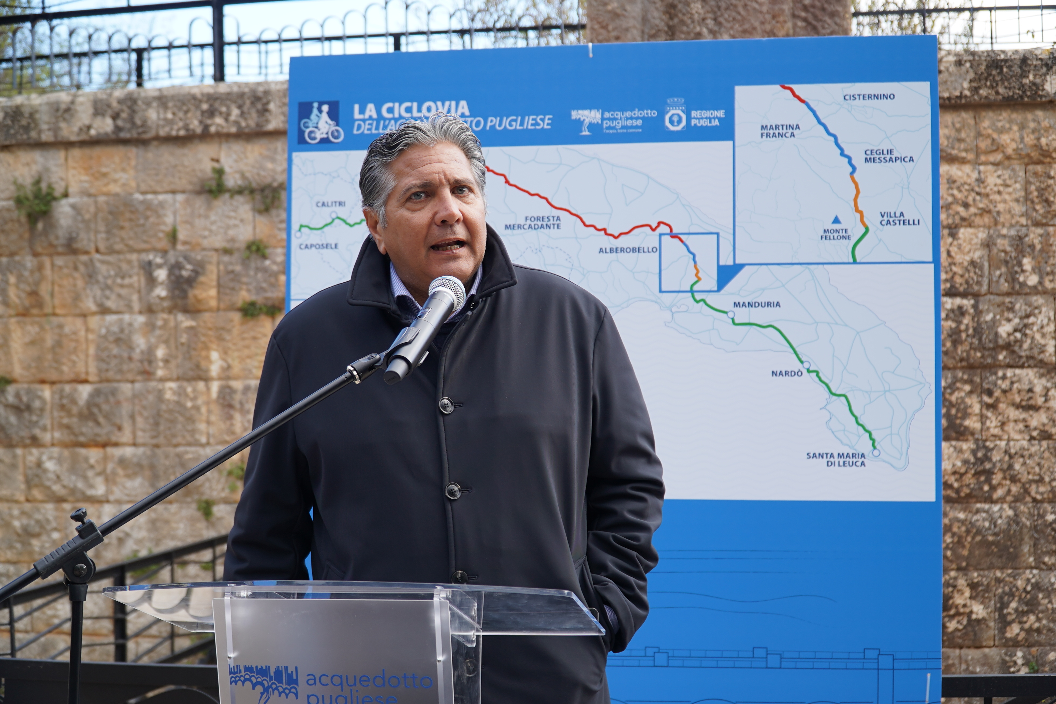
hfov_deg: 40.3
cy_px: 352
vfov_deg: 27.5
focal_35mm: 49
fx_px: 1437
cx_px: 528
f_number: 4
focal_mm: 33
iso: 100
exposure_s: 1/160
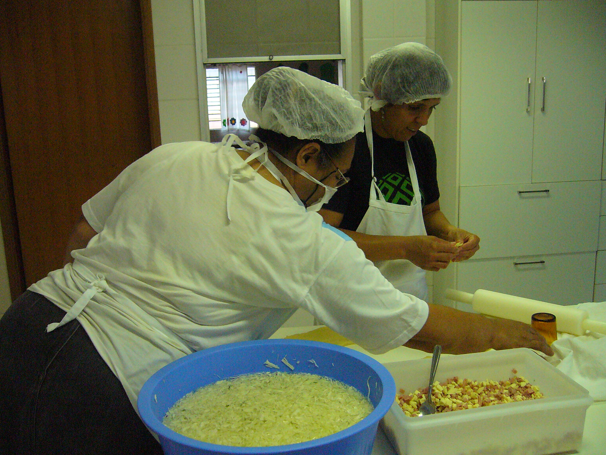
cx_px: 303
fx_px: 613
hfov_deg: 52.6
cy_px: 228
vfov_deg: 40.7
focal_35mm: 35
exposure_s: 1/100
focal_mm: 5.8
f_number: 2.8
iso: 400
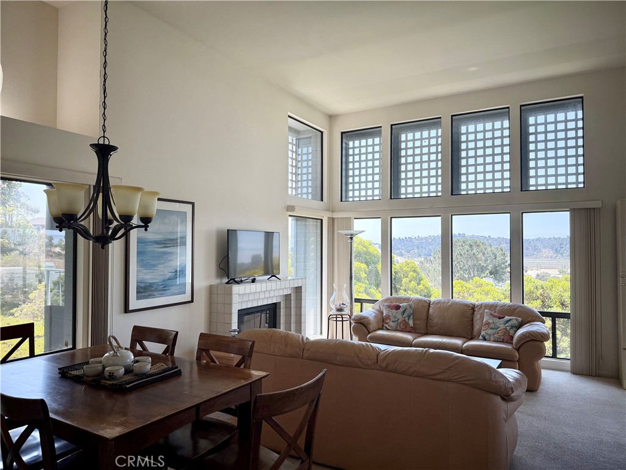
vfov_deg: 56.8
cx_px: 313
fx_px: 434
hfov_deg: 71.6
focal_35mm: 24
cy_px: 235
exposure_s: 1/654
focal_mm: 6.76
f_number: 1.78
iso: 100
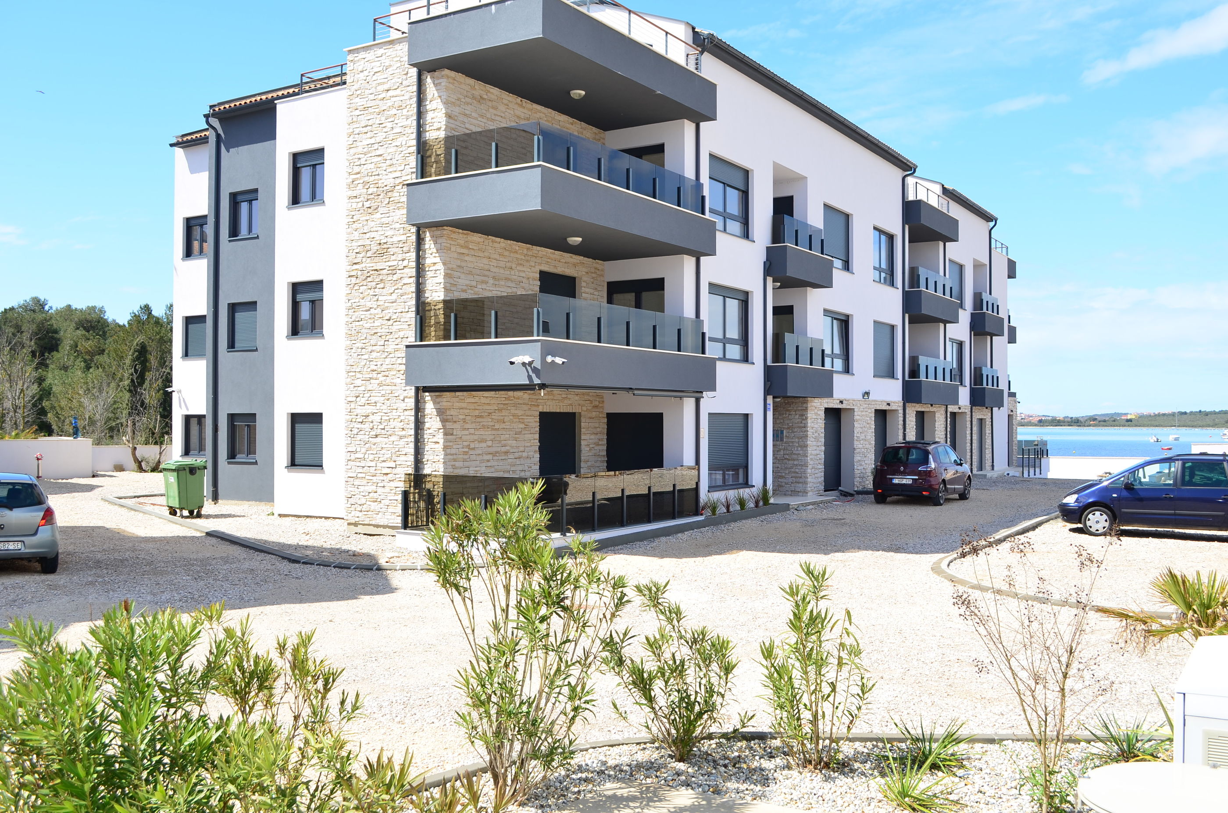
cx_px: 614
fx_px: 1123
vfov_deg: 39.8
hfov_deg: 57.3
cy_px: 406
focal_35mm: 33
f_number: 7.1
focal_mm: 22
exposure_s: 1/200
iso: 100
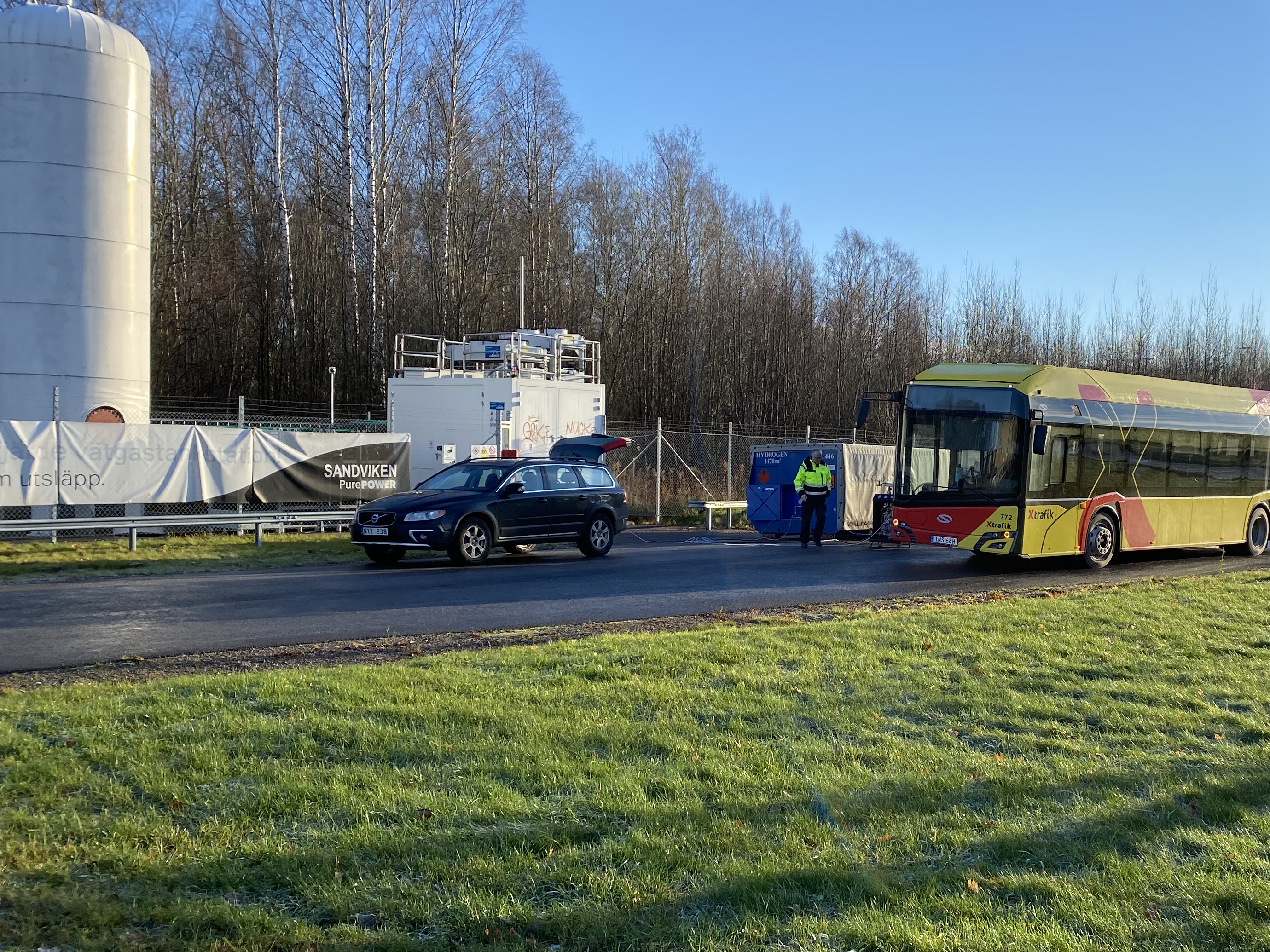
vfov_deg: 37.7
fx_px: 1394
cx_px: 896
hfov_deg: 47.7
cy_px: 525
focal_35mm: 38
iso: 32
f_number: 1.8
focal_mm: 4.25
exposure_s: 1/1429
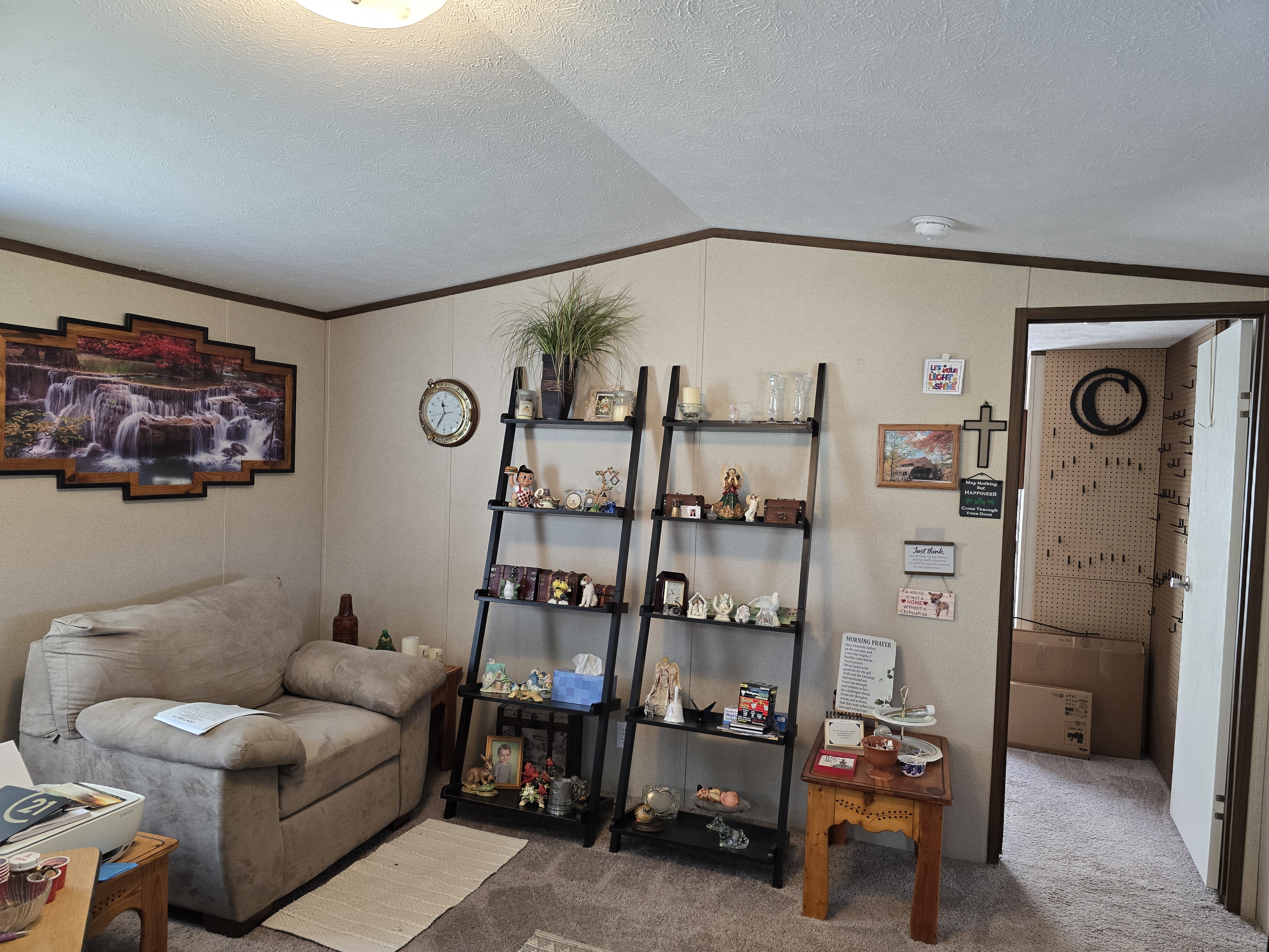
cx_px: 634
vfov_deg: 58.9
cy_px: 476
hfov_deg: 73.9
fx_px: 843
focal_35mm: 23
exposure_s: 1/60
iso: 200
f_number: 1.7
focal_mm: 6.3
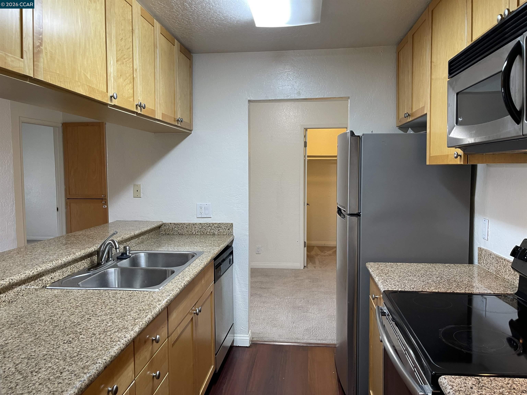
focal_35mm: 26
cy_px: 198
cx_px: 264
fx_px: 396
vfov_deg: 53.1
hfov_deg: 67.3
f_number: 1.6
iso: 100
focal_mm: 5.1
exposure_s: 1/60
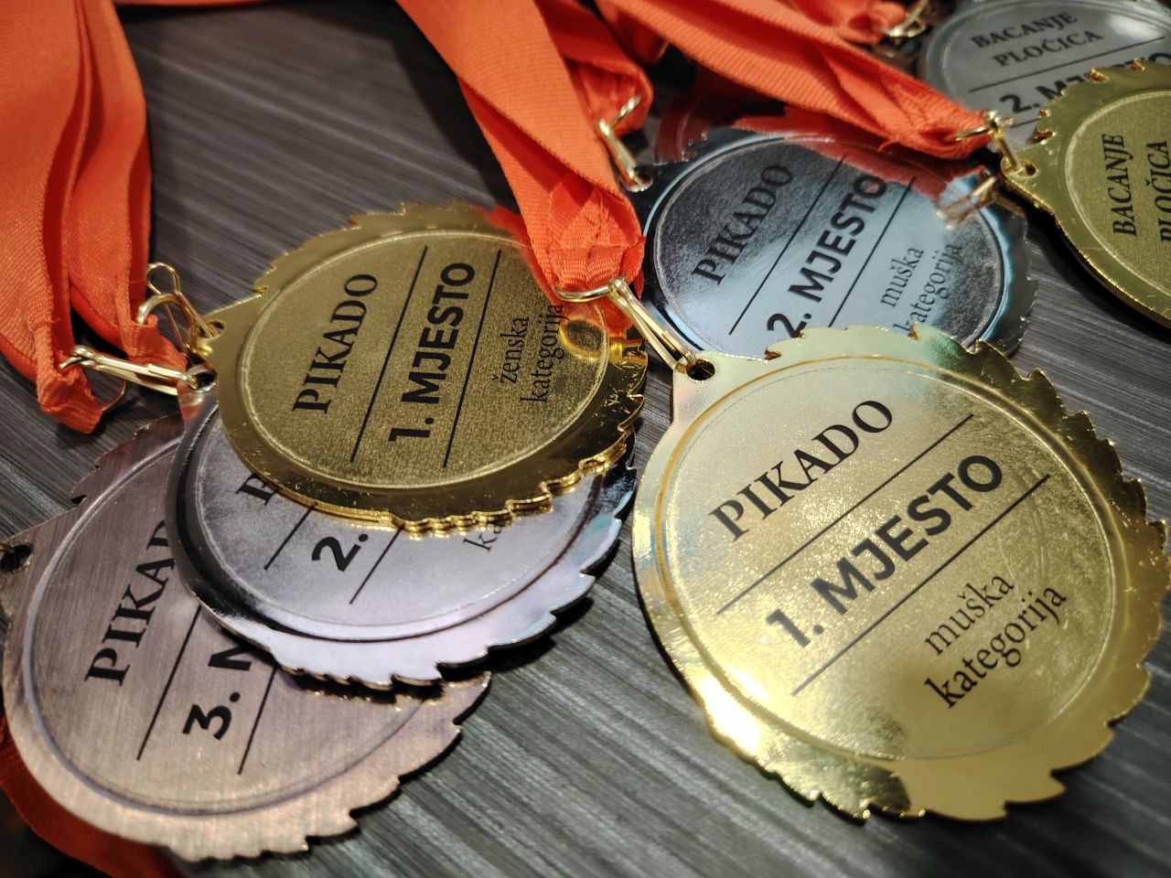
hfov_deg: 71.6
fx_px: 812
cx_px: 586
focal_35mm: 24
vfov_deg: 56.8
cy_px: 439
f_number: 1.75
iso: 1113
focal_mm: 5.25
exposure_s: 1/33.3
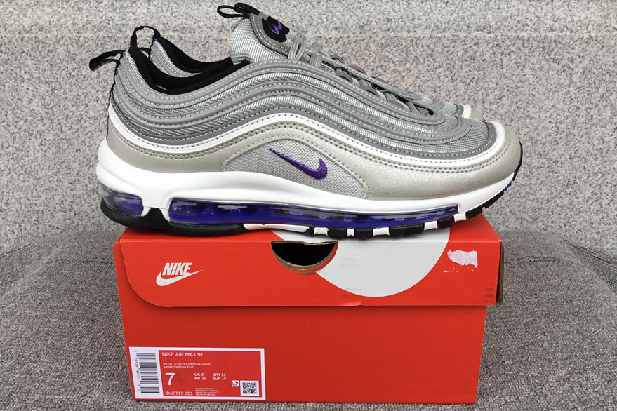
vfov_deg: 40.0
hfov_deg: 57.2
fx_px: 566
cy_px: 201
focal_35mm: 33
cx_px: 312
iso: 25
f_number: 2.4
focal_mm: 3.3
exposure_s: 1/161
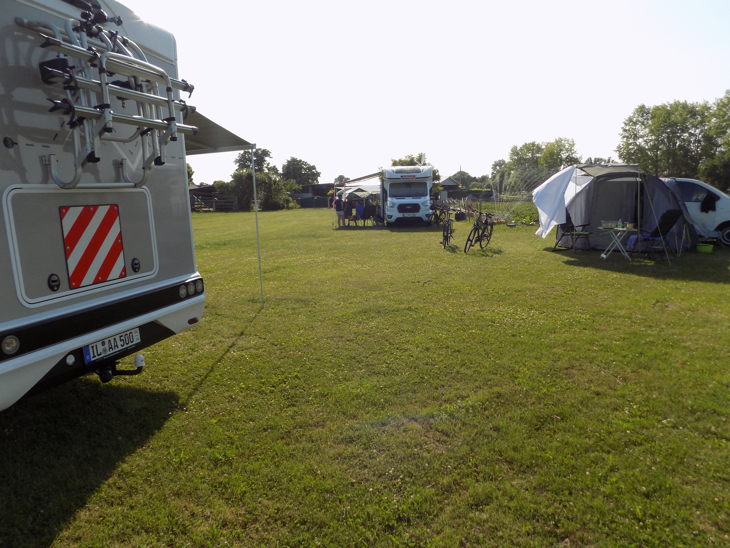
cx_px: 365
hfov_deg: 69.4
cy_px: 280
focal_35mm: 25
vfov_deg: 54.9
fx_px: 527
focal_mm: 4
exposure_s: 1/800
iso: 80
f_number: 3.1
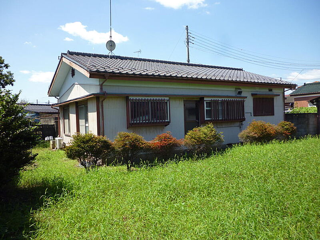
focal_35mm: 28
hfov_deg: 63.4
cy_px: 120
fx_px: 259
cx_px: 160
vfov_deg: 49.7
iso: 100
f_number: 3.1
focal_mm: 5
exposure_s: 1/500
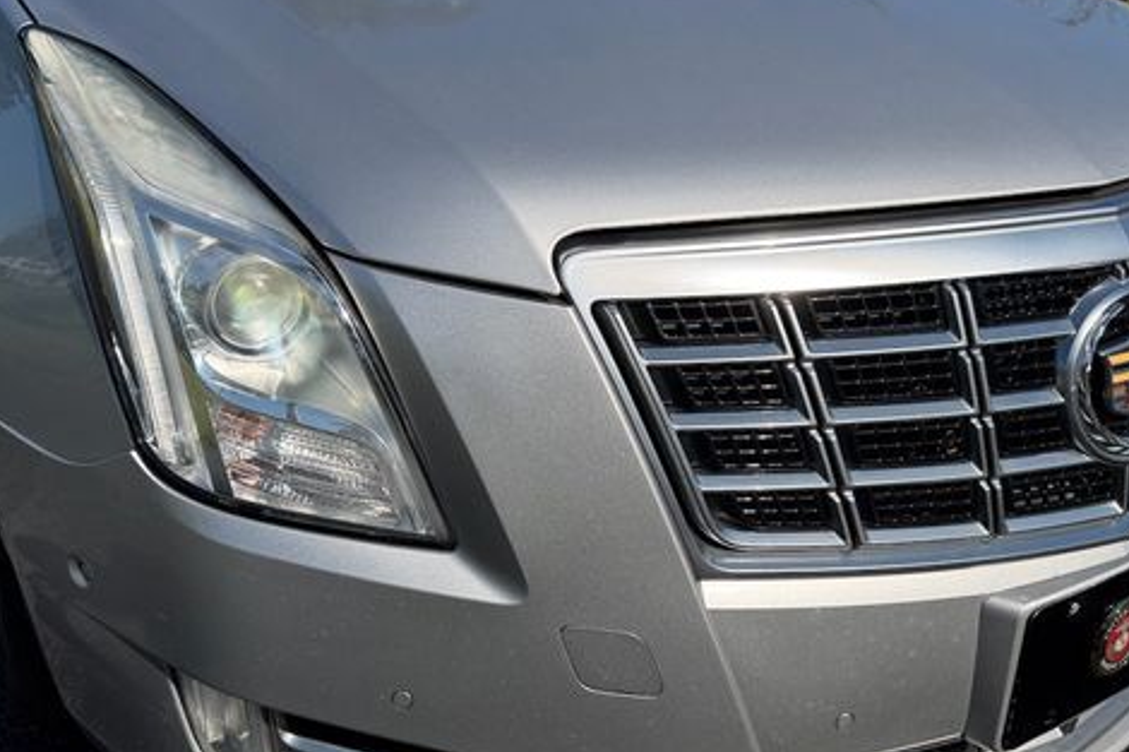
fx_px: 1066
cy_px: 430
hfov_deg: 55.8
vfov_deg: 38.8
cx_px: 528
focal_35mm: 34
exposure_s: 1/9091
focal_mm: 6.76
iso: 100
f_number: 1.78
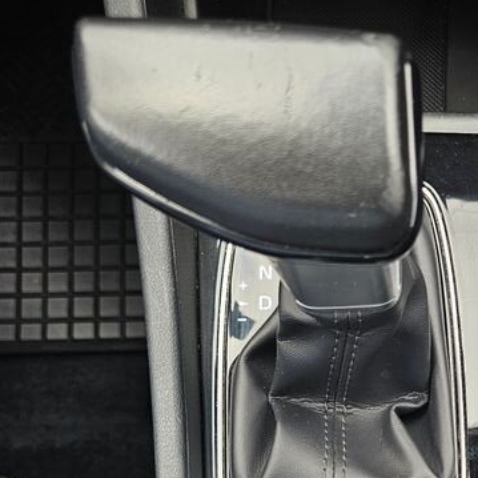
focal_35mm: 58
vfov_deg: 27.1
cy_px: 527
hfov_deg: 28.0
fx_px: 906
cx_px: 466
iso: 32
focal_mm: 6.3
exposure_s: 1/100
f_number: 1.7
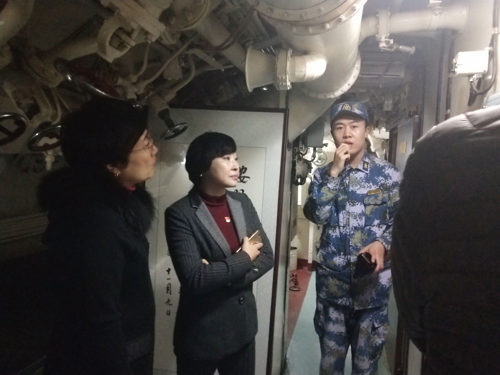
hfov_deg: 60.0
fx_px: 433
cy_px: 188
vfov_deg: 46.8
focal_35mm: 30
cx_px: 250
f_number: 1.8
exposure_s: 1/16.7
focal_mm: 3.95
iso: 785
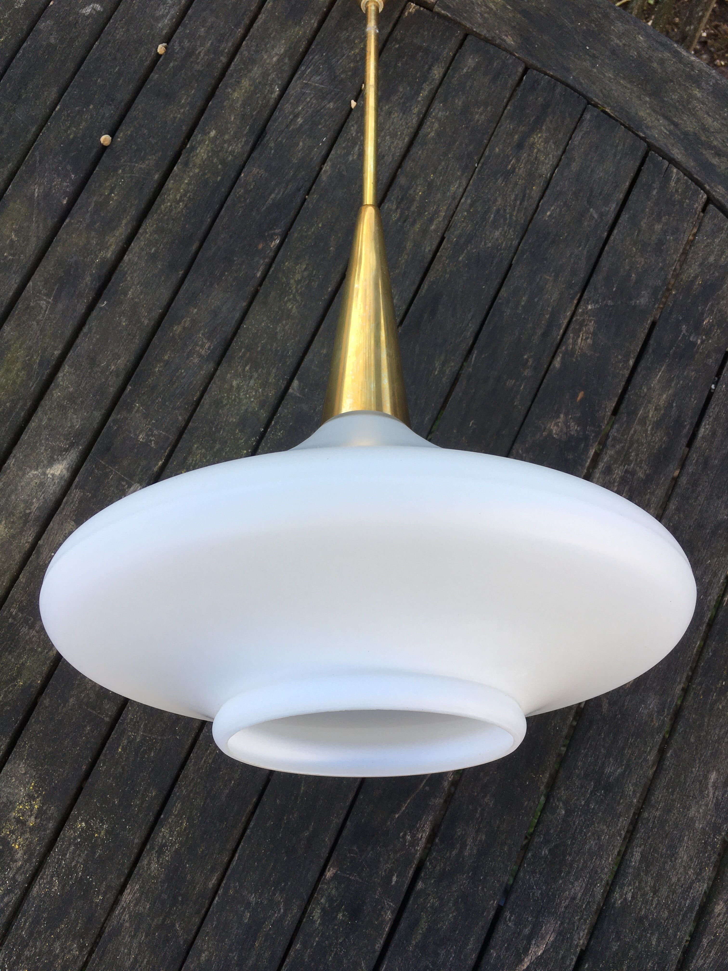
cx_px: 364
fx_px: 813
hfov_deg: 48.2
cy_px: 486
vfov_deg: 61.7
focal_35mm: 29
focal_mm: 4.15
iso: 25
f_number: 2.2
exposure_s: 1/164
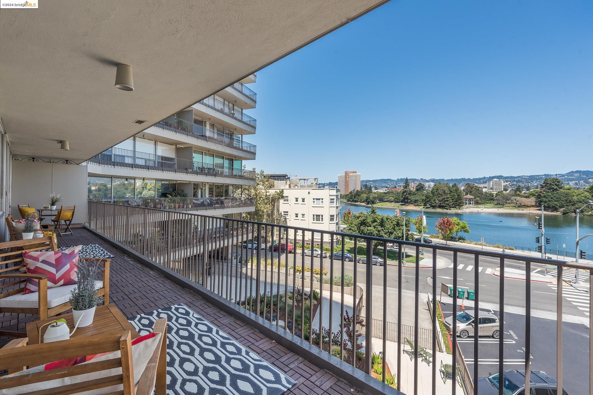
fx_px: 264
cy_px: 198
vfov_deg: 73.7
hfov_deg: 96.7
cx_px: 296
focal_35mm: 16
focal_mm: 16
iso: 250
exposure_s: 1/125
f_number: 9
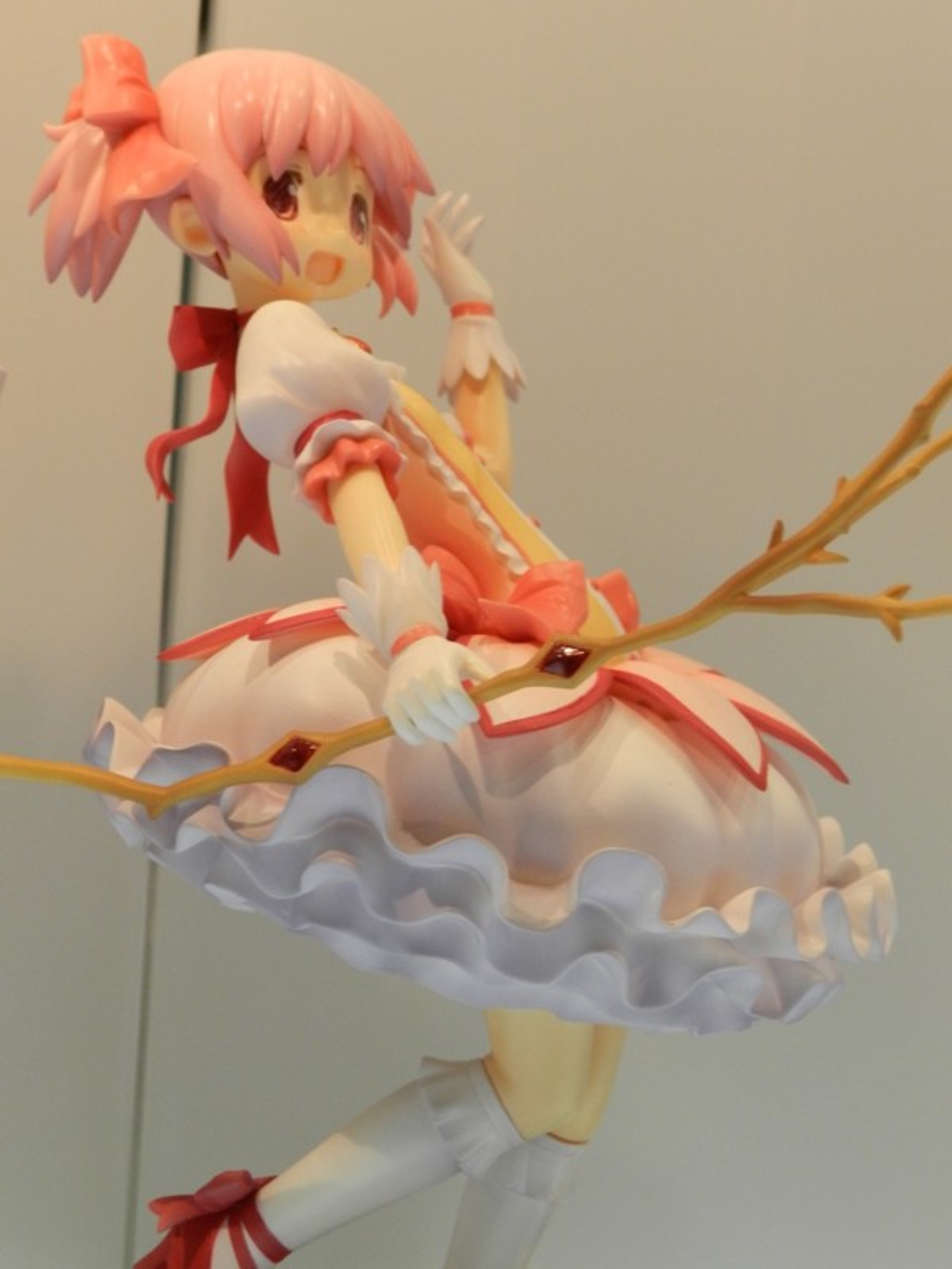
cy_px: 634
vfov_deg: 19.6
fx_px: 3667
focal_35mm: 100
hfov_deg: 14.8
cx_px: 476
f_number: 4.6
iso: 400
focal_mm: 17.7
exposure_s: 1/30
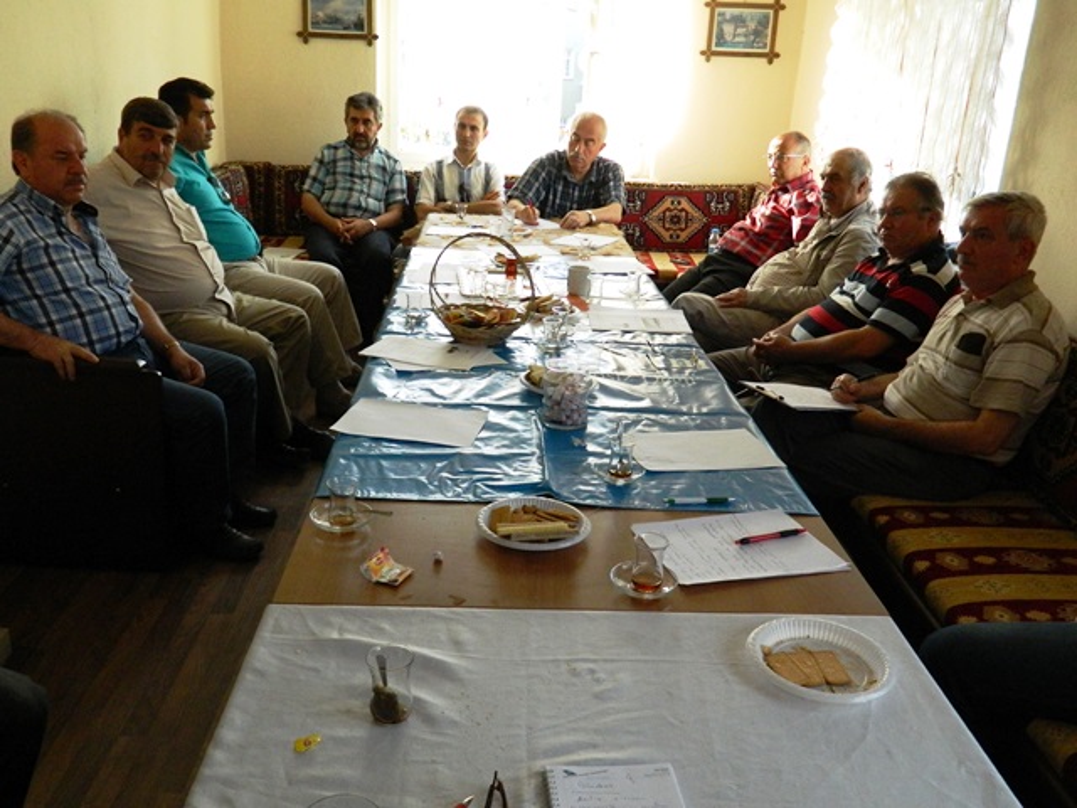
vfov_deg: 45.4
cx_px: 538
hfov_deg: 58.4
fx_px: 964
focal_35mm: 31
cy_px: 404
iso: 400
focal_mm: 5.6
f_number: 3.2
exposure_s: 1/125
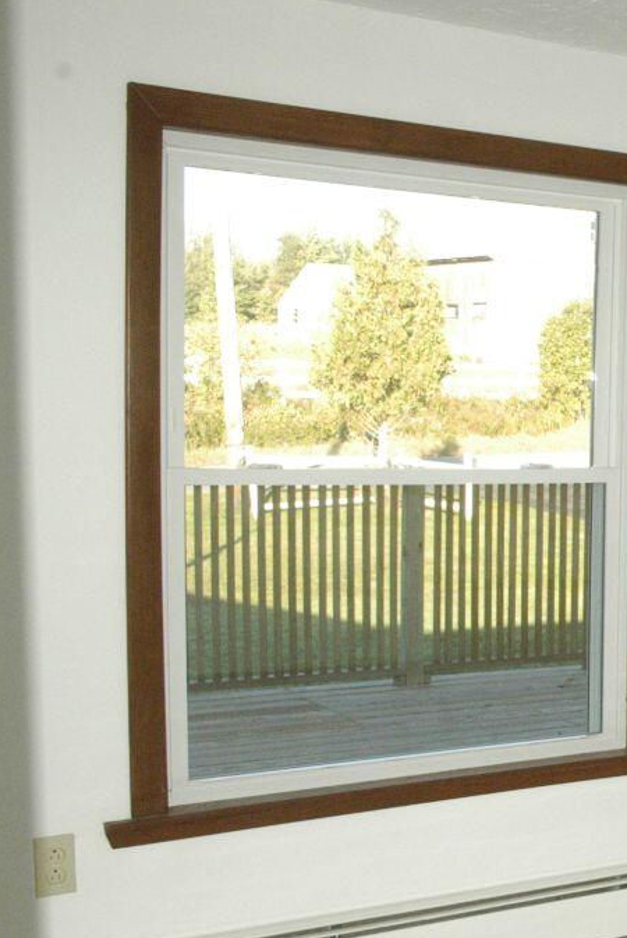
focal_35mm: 60
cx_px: 1039
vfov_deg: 33.3
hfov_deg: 18.8
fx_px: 1566
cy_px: 569
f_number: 10
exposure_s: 1/160
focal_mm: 18
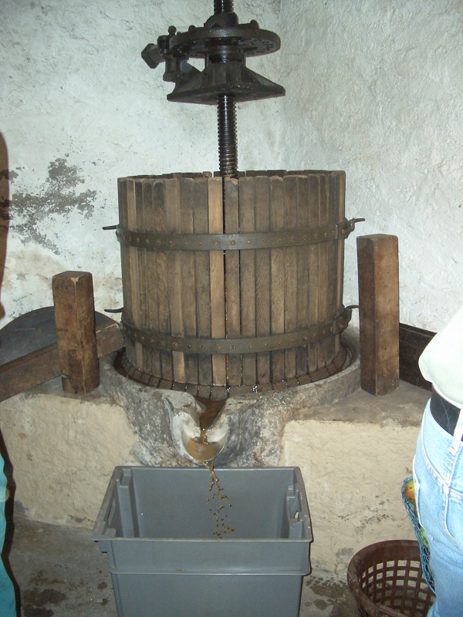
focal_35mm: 35
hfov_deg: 40.7
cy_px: 308
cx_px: 232
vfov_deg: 52.6
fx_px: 624
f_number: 2.6
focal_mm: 5.8
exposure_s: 1/60
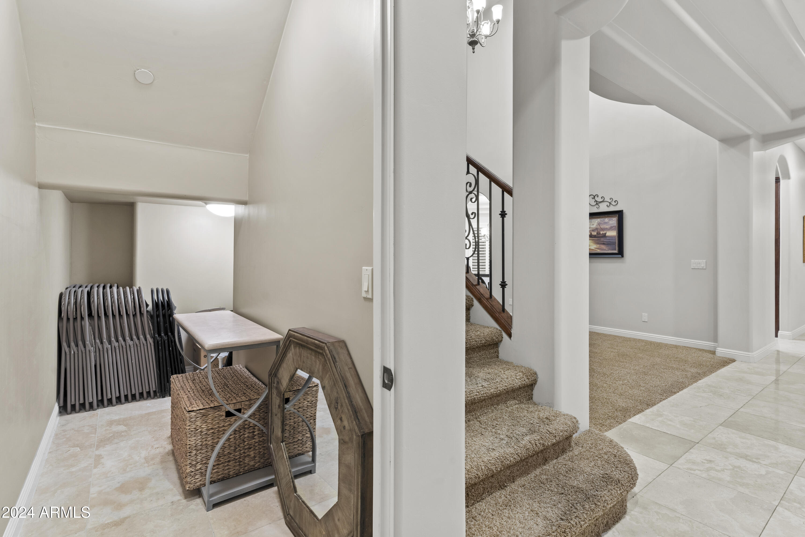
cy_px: 268
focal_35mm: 17
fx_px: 380
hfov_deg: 93.3
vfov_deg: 70.4
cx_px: 402
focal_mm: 17
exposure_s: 3.2
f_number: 9
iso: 250
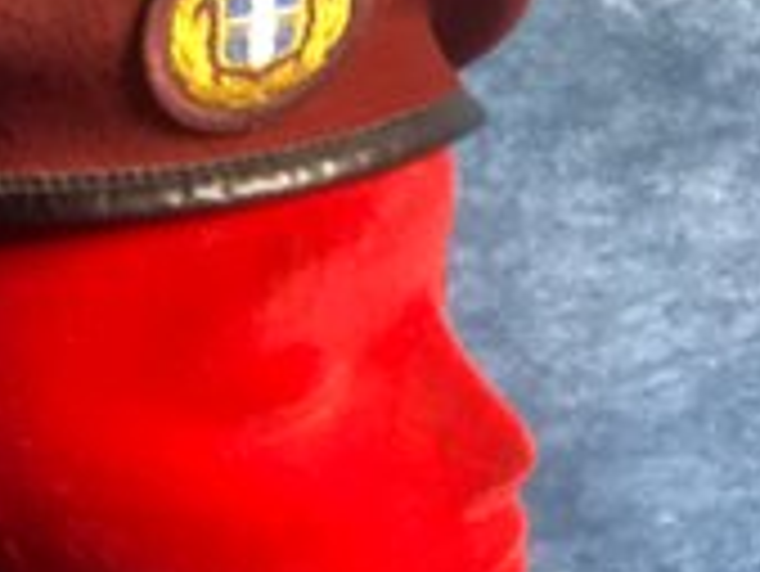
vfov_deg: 23.2
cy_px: 381
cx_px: 119
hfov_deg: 29.8
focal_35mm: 63
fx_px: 1384
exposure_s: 1/40
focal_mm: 3.3
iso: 320
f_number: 2.4
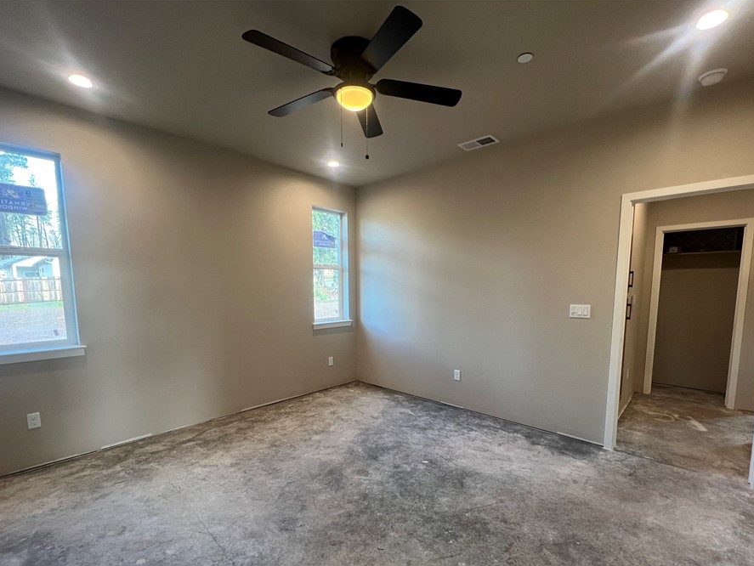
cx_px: 381
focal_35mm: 15
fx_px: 327
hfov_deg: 98.1
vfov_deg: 81.3
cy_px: 322
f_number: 1.8
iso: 200
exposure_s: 1/120
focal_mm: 1.57
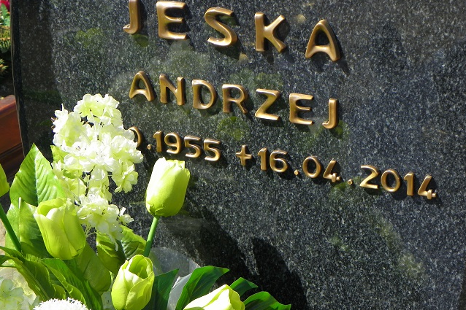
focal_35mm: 119
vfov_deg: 11.5
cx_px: 233
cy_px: 142
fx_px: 1540
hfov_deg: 17.2
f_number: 4
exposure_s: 1/320
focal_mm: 20.2
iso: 64
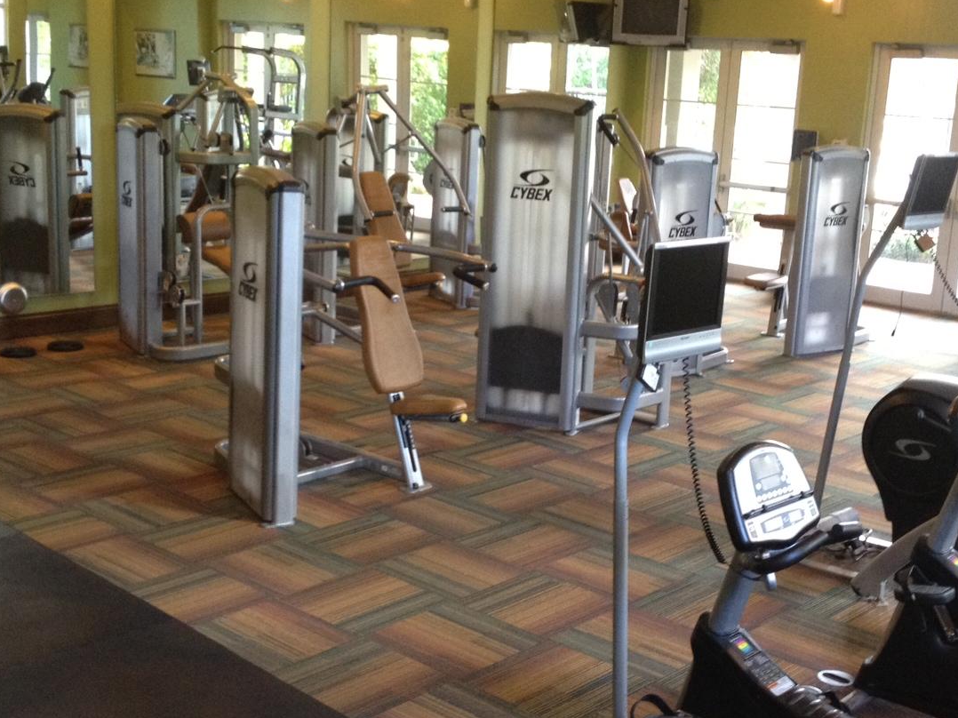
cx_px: 507
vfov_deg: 27.5
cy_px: 368
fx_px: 1466
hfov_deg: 36.2
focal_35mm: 53
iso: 200
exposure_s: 1/20
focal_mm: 4.28
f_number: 2.4
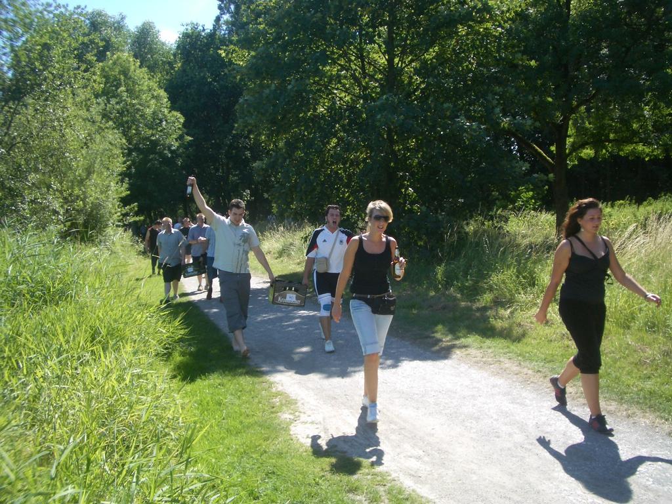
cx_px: 336
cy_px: 252
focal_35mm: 35
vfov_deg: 40.7
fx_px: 679
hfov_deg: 52.6
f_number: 4.3
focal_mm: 5.8
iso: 50
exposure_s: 1/200
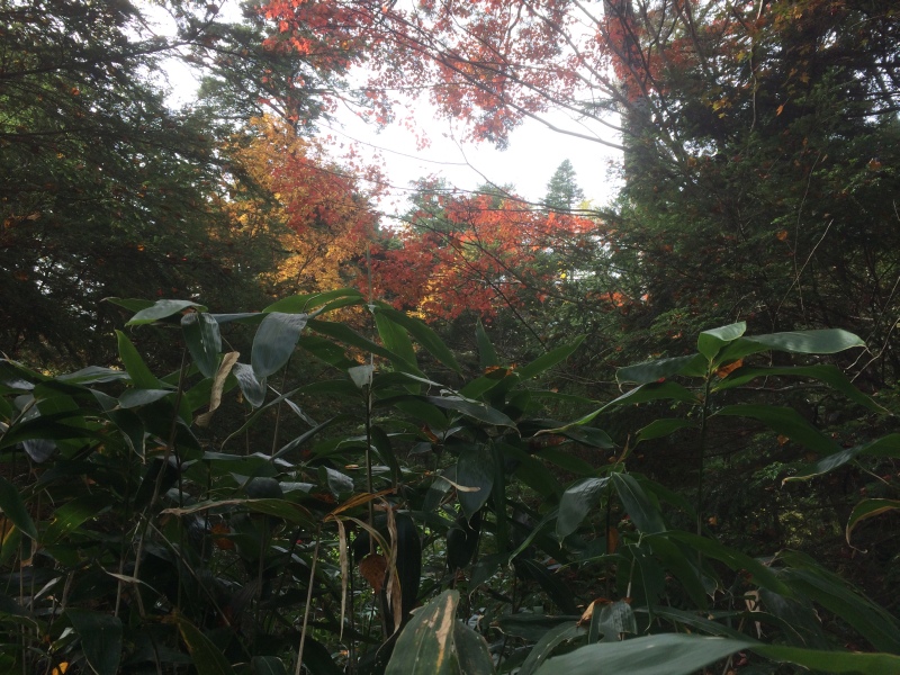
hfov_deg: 60.0
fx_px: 780
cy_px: 338
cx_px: 450
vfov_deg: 46.8
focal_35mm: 30
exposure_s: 1/383
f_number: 2.2
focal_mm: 4.12
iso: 32
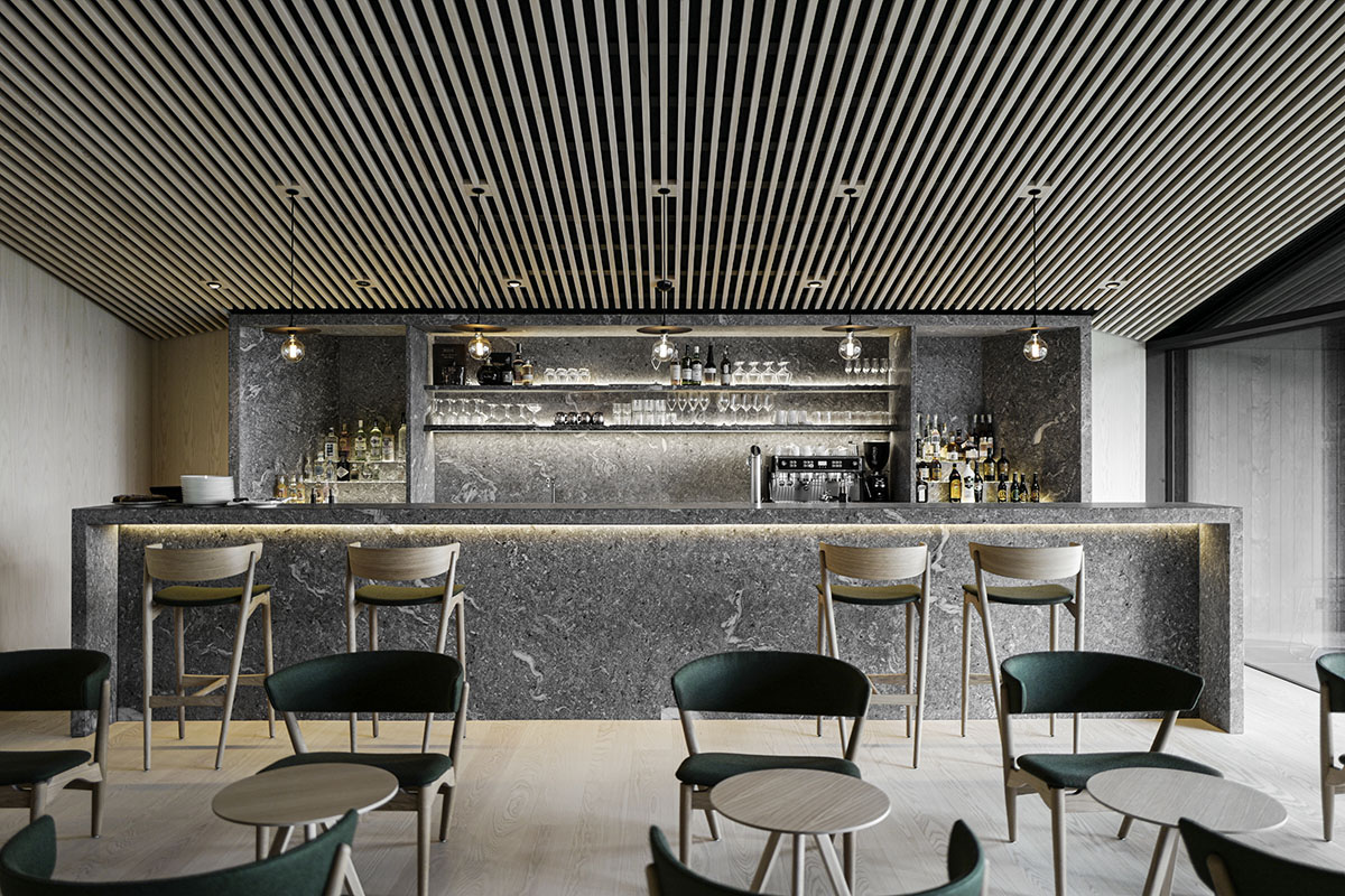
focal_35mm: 28
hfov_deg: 65.5
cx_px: 672
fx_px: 1046
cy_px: 448
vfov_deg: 46.4
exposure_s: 1/125
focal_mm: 28
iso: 100
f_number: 1.7
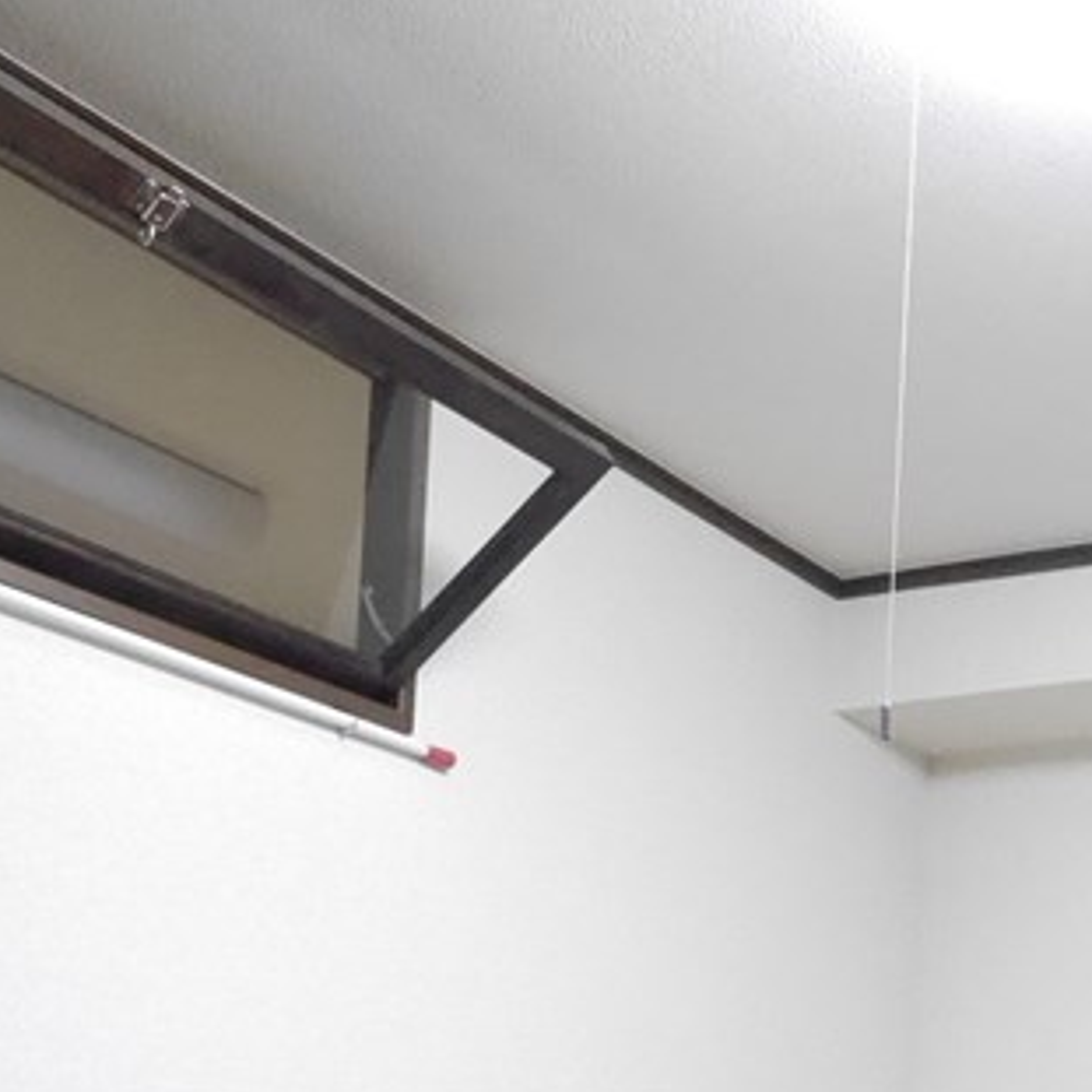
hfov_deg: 31.0
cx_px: 1092
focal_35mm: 51
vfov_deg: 29.5
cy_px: 1254
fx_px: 1820
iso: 3200
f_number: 4
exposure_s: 1/60
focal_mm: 7
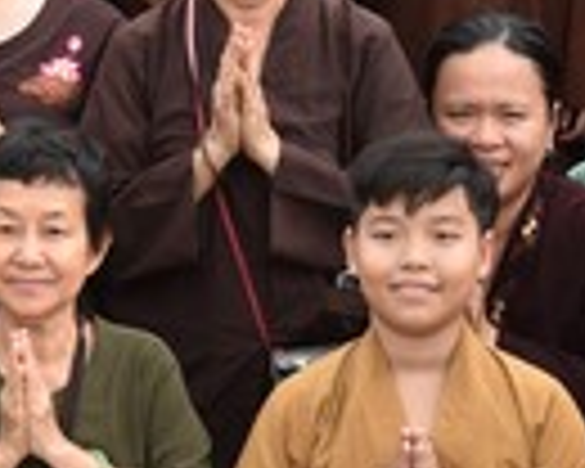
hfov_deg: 5.9
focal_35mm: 329
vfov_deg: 4.7
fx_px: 5696
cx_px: 63
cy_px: 32
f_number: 5
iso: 400
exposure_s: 1/400
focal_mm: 70
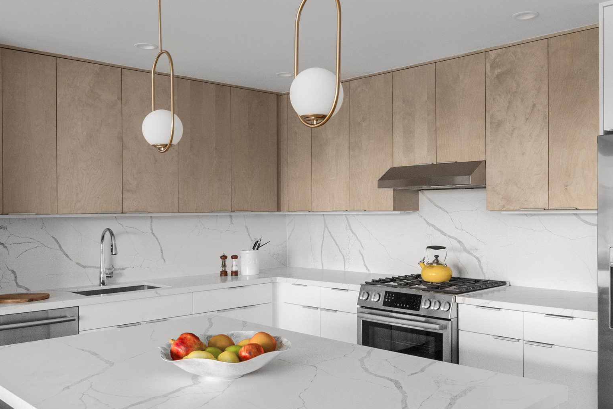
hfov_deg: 55.4
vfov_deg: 38.8
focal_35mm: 34
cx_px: 369
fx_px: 579
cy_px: 238
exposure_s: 1/25
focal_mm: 17
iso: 1250
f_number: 11
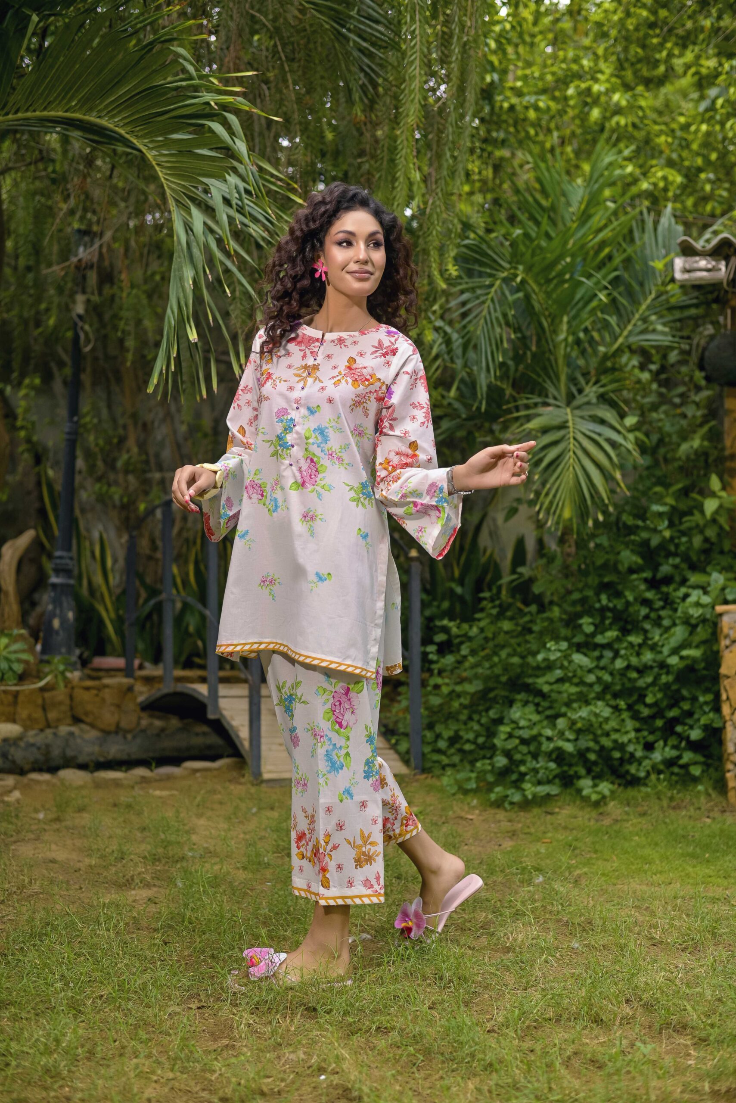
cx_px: 368
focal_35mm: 50
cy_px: 552
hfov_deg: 27.0
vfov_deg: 39.6
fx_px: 1532
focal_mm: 50
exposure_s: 1/800
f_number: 2.8
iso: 100
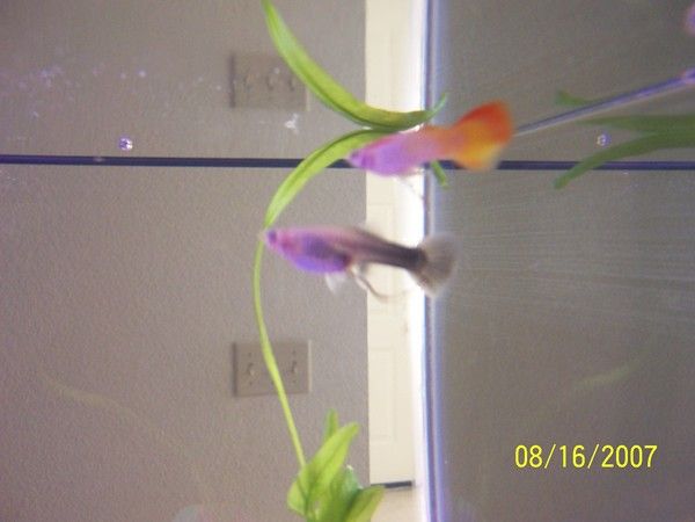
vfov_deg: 39.7
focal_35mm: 36
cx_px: 348
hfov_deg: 51.4
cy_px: 261
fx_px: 723
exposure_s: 1/8
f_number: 2.8
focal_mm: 5.6
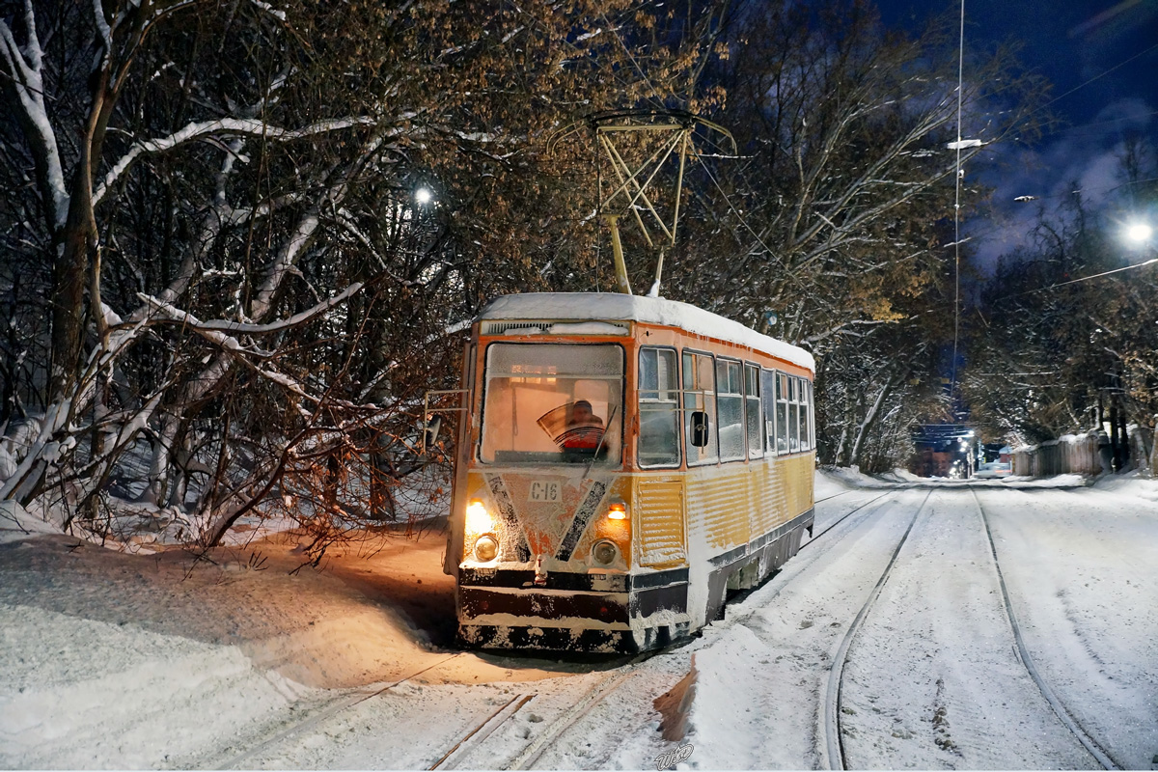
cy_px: 386
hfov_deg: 43.6
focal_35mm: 45
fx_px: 1447
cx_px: 579
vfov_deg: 29.9
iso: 800
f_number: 4.5
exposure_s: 1/3
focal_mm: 30
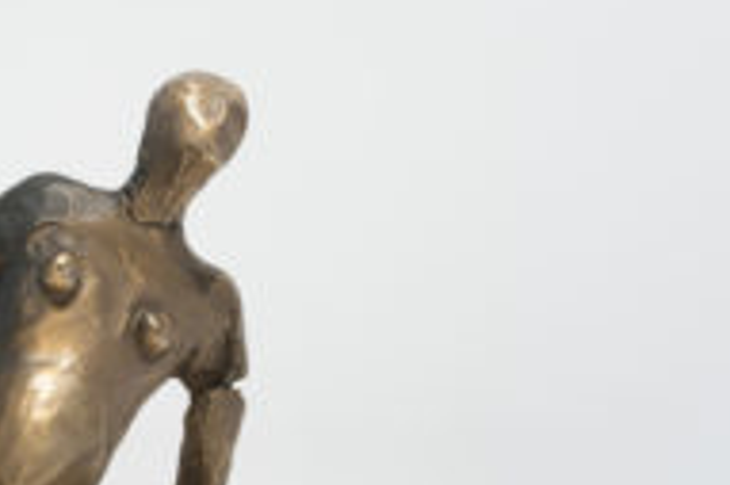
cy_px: 355
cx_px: 73
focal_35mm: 72
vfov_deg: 18.8
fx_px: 1459
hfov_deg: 27.1
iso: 100
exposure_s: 1/1.25
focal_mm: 35
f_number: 11
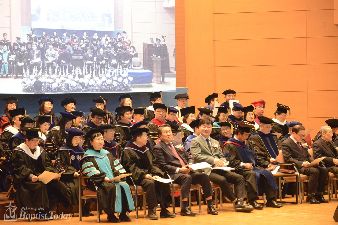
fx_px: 1220
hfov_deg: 15.8
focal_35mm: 130
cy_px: 112
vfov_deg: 10.5
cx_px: 169
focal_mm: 130
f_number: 5
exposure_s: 1/160
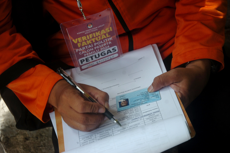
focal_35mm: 99
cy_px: 76
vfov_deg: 13.8
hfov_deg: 20.6
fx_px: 632
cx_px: 115
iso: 200
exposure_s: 1/250
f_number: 5.3
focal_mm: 66
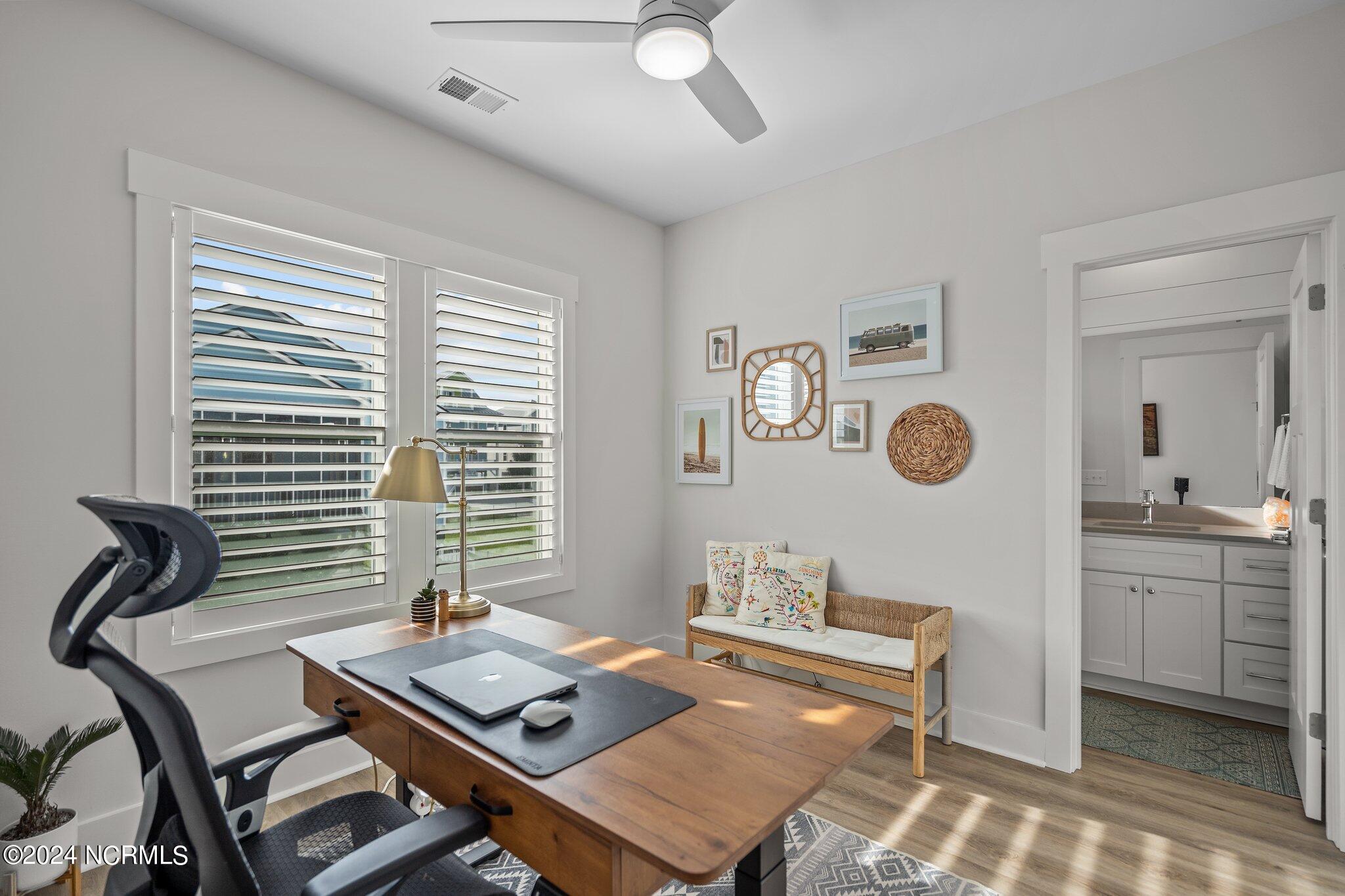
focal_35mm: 16
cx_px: 672
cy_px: 448
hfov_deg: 96.7
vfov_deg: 73.7
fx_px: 598
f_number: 4
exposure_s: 1/50
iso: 250
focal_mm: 16
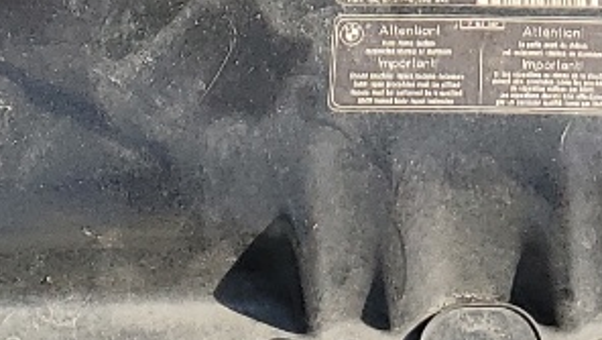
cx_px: 561
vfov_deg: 7.4
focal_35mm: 153
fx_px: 2444
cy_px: -480
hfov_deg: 13.9
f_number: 1.5
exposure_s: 1/1000
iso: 50
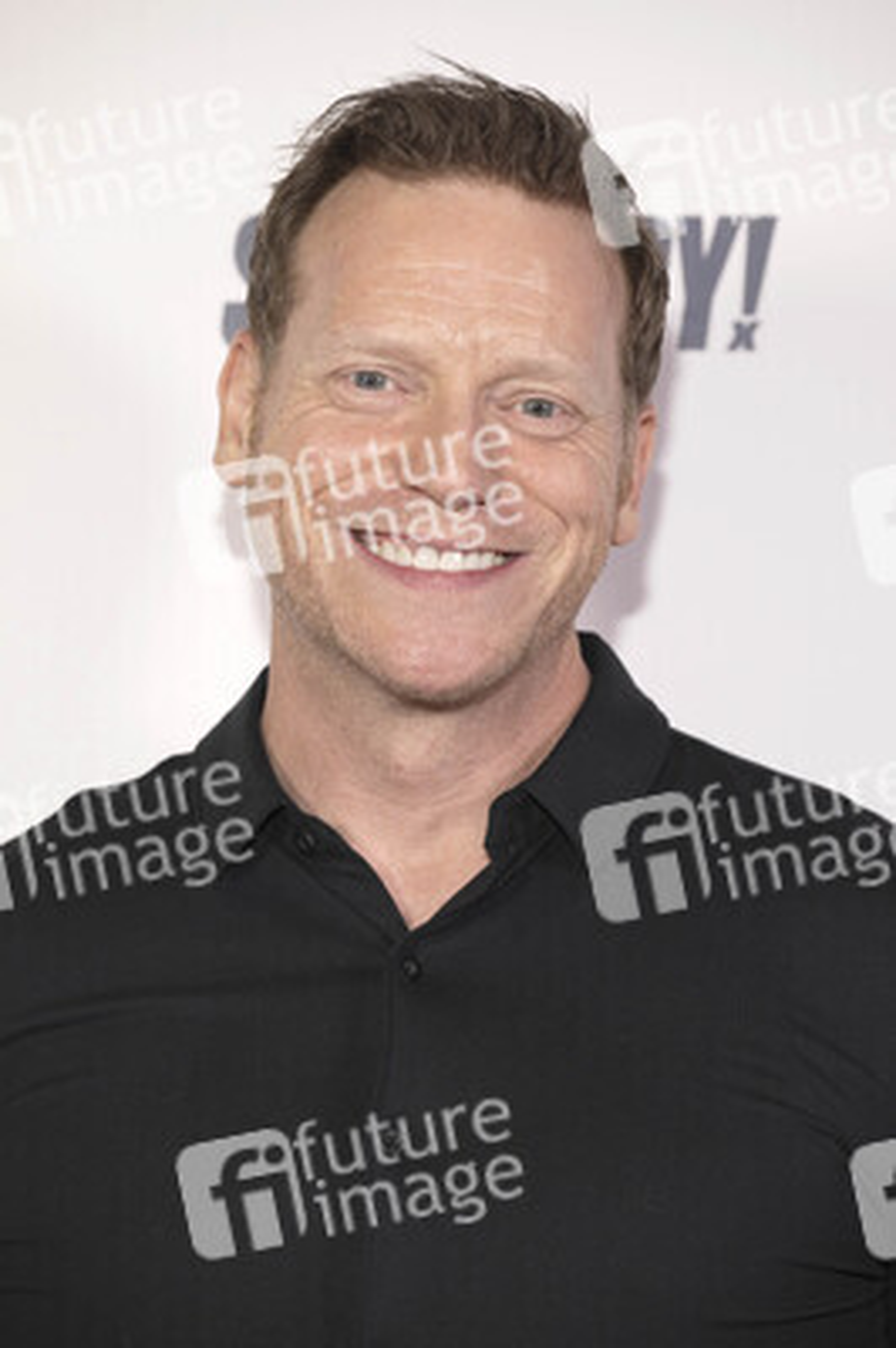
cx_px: 448
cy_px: 674
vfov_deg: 19.8
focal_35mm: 103
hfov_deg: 13.3
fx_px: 3852
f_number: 5
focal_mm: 103
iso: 800
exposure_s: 1/200
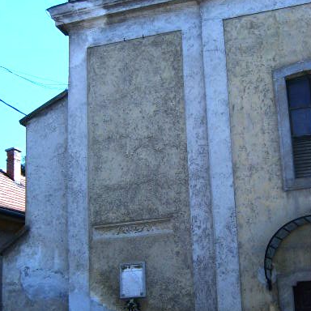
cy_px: 178
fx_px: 569
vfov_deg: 30.5
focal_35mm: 56
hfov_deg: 30.5
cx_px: 174
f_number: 5.8
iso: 50
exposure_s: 1/180
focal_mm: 5.8
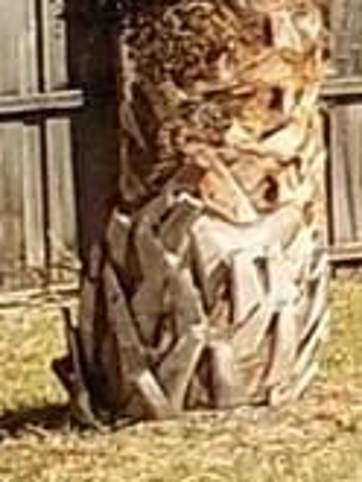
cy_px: 58
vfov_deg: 8.8
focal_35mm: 223
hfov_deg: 5.4
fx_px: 3105
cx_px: 1705
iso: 80
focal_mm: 4
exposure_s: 1/640
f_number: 3.1
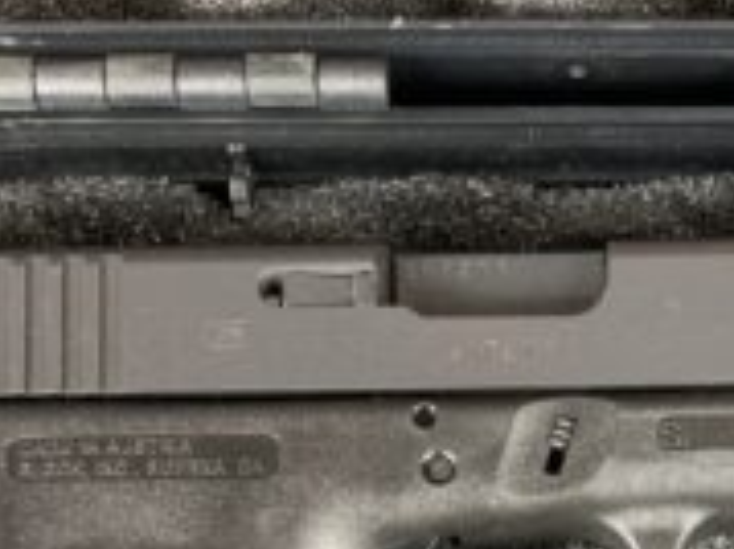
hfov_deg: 22.1
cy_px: 770
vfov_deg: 15.8
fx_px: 1844
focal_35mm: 87
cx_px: 631
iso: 250
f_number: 1.8
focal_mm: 4.25
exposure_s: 1/60
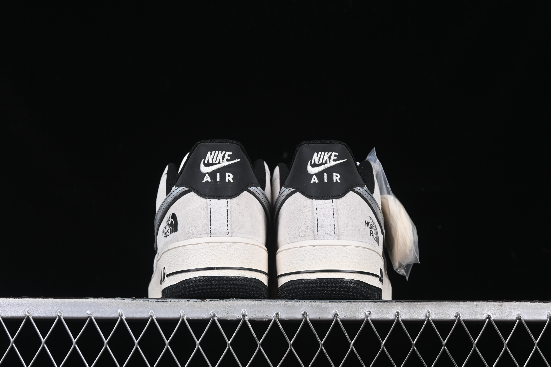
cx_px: 276
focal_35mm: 75
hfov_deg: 27.0
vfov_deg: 18.2
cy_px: 184
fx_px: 1148
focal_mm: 50
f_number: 8
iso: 160
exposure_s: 1/80
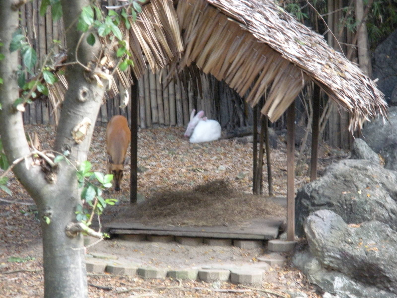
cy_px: 149
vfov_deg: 8.2
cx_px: 198
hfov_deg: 11.0
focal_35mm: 180
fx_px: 2064
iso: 400
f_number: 5.6
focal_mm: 31.5
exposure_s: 1/40.6
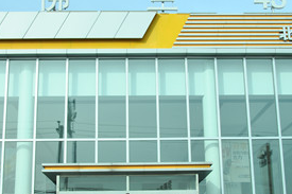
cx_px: 140
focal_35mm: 60
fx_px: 486
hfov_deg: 33.4
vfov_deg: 22.5
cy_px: 123
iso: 200
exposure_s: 1/400
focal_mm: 22
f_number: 8
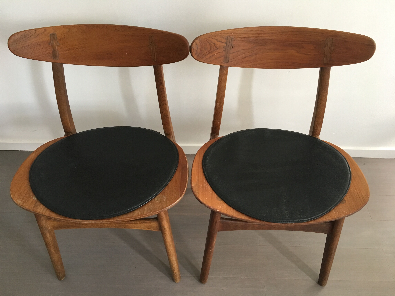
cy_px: 148
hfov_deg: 61.7
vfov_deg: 48.2
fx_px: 331
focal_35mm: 29
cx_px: 198
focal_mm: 4.15
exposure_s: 1/33
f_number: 2.2
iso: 125
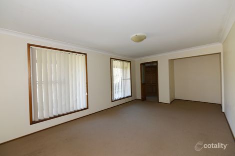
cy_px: 78
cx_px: 118
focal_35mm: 14
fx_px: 91
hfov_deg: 104.3
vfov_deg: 81.2
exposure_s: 1/60
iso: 320
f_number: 5.6
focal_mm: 14
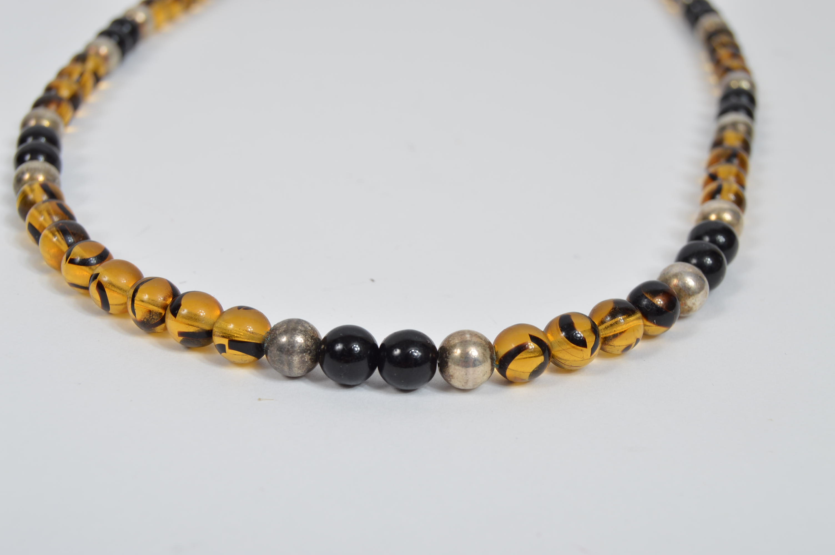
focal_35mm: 57
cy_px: 278
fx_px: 1321
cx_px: 418
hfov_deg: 35.1
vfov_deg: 23.7
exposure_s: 1/125
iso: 100
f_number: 9
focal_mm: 38
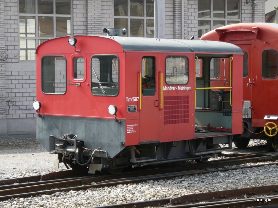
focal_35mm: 96
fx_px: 771
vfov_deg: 15.4
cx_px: 139
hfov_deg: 20.4
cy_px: 104
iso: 100
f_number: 4
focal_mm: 15.8
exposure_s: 1/200
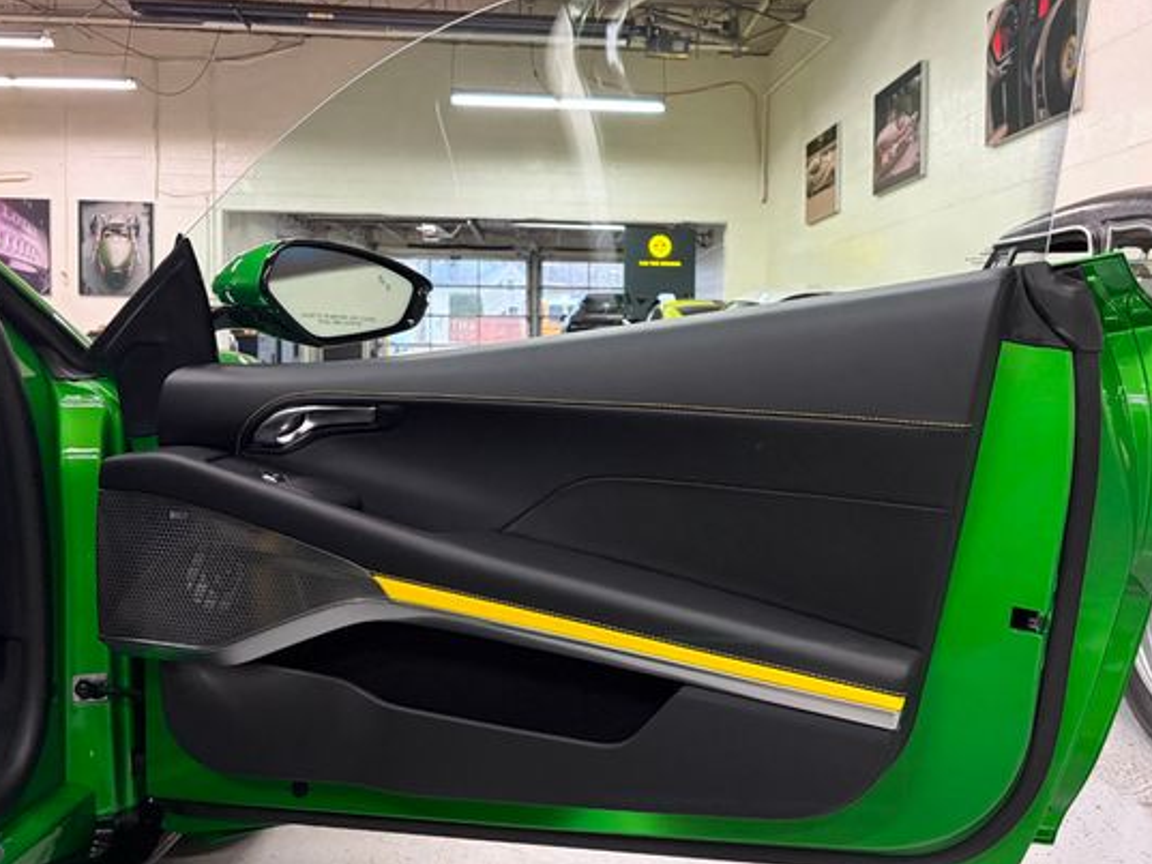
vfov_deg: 45.3
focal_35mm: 31
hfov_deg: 58.1
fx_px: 1032
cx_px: 656
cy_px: 369
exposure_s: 1/60
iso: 400
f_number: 1.6
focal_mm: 5.96
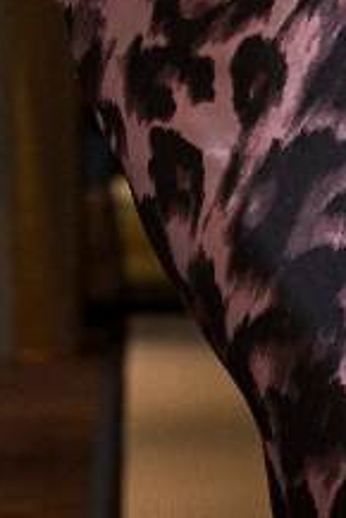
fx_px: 3526
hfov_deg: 5.6
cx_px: 236
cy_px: -251
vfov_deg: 8.2
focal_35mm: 245
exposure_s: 1/125
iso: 800
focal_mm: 76
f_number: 4
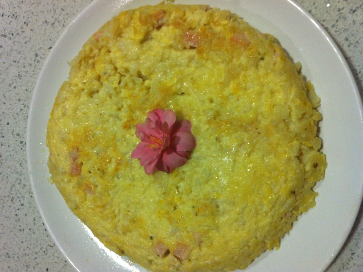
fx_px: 377
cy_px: 136
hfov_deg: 51.4
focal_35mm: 36
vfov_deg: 39.6
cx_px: 177
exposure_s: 1/17
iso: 100
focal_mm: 3.85
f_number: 2.8
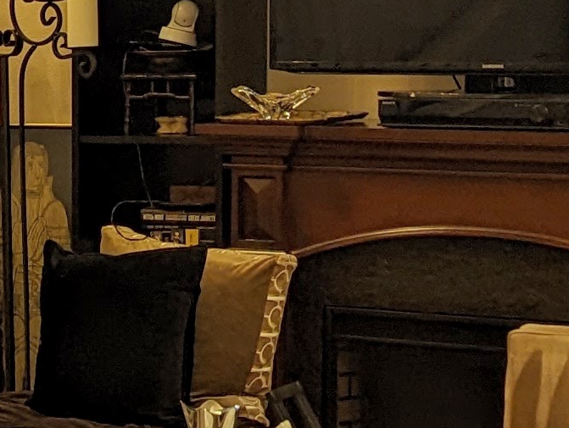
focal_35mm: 146
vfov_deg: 10.2
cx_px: -317
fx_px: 2403
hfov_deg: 12.7
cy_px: 226
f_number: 1.85
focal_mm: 6.81
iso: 84
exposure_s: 1/24
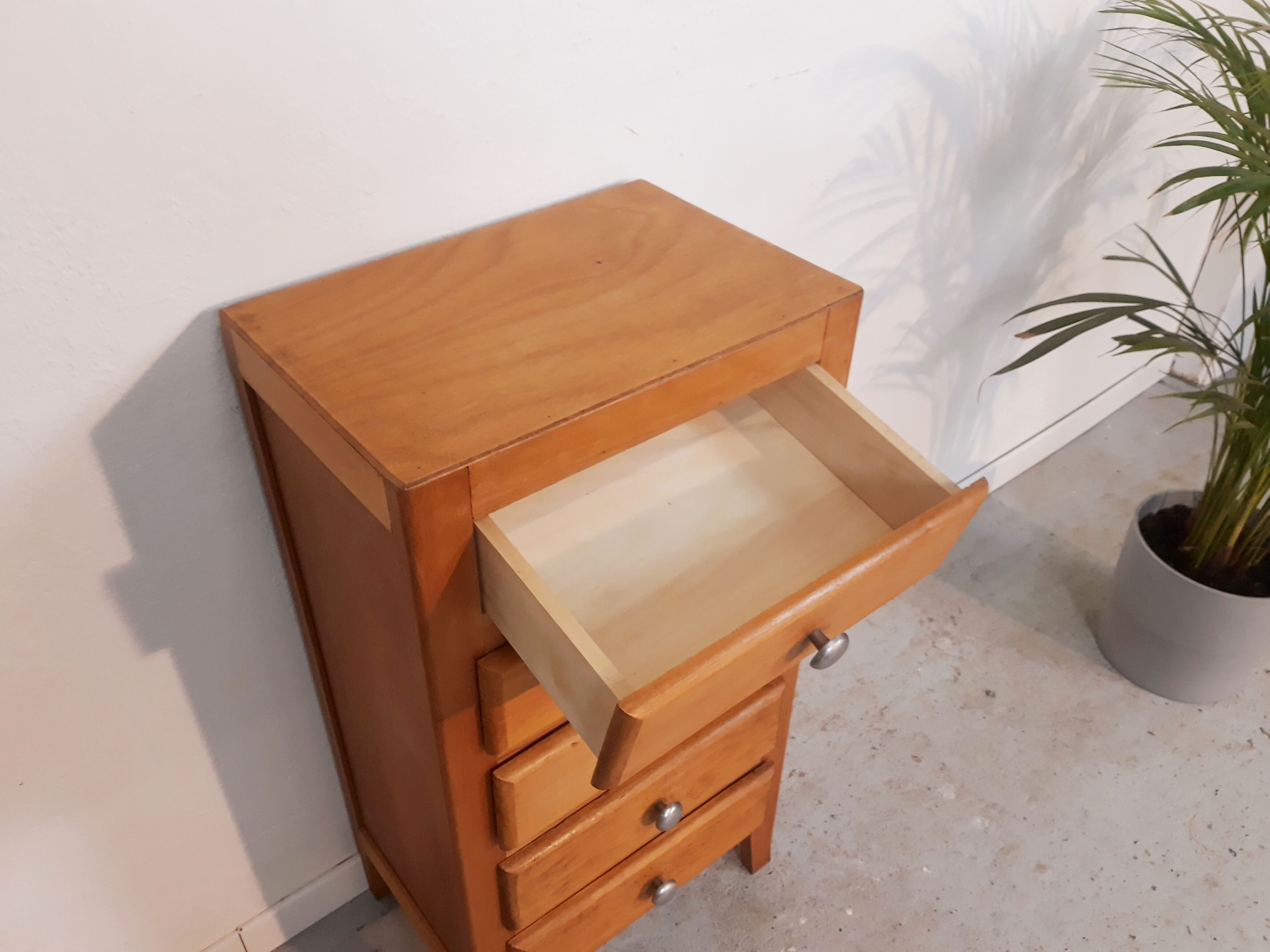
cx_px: 635
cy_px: 476
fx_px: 991
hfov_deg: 65.3
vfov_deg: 51.4
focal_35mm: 27
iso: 100
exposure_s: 1/33
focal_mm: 3.71
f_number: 1.7
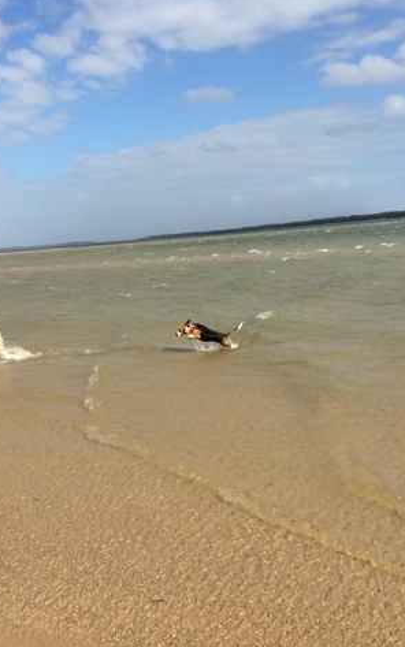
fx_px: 759
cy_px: 321
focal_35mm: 43
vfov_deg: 46.2
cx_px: 155
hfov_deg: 29.8
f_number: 2.2
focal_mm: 4.12
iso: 40
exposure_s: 1/3731
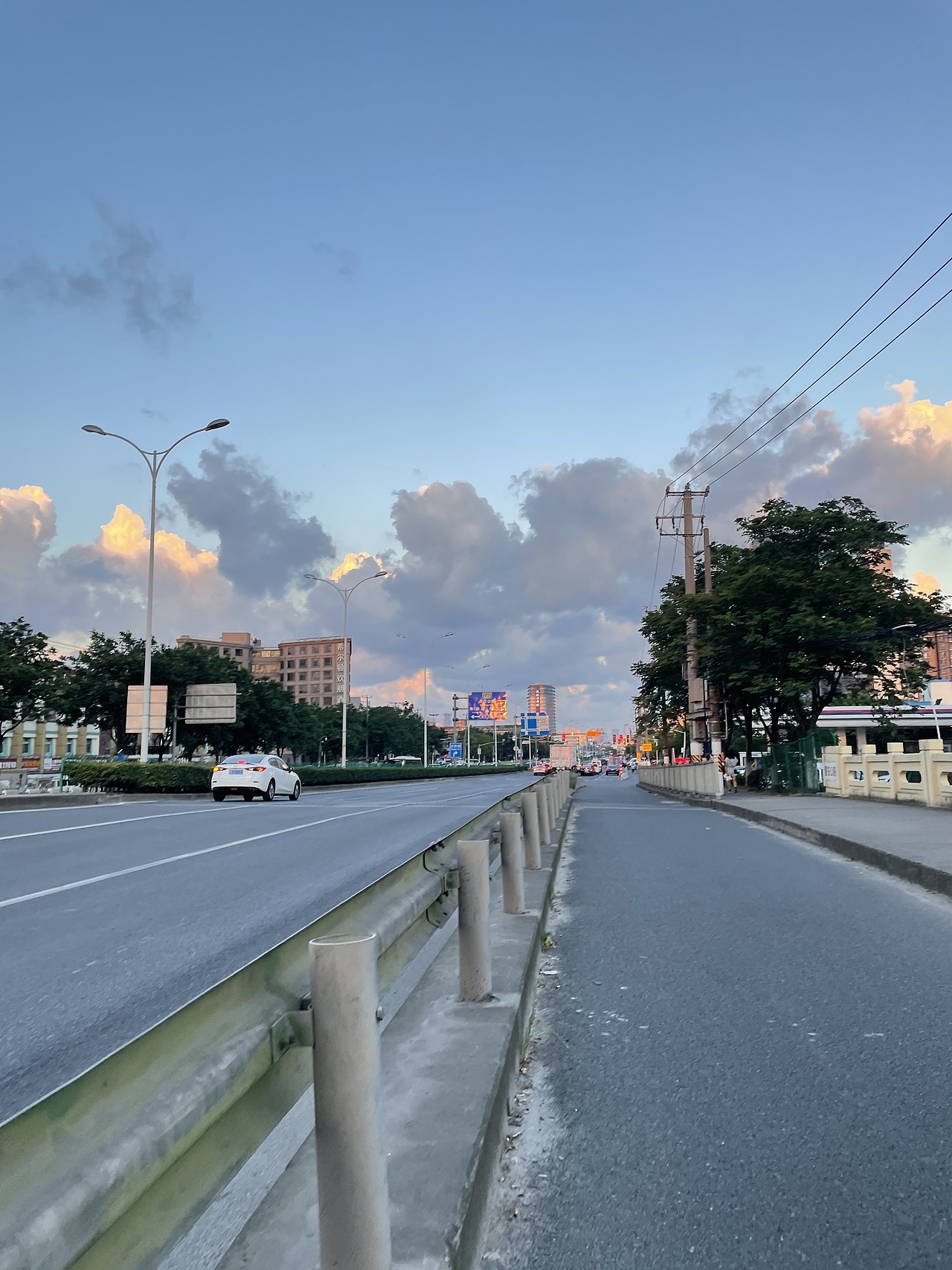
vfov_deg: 67.3
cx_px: 476
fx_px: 954
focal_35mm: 26
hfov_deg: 53.1
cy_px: 635
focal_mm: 4.2
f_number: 1.6
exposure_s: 1/121
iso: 40
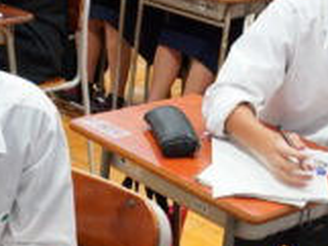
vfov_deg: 15.7
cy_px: 285
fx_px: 863
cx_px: 173
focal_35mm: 91
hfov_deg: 21.5
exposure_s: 1/40
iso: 320
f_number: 3.5
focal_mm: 18
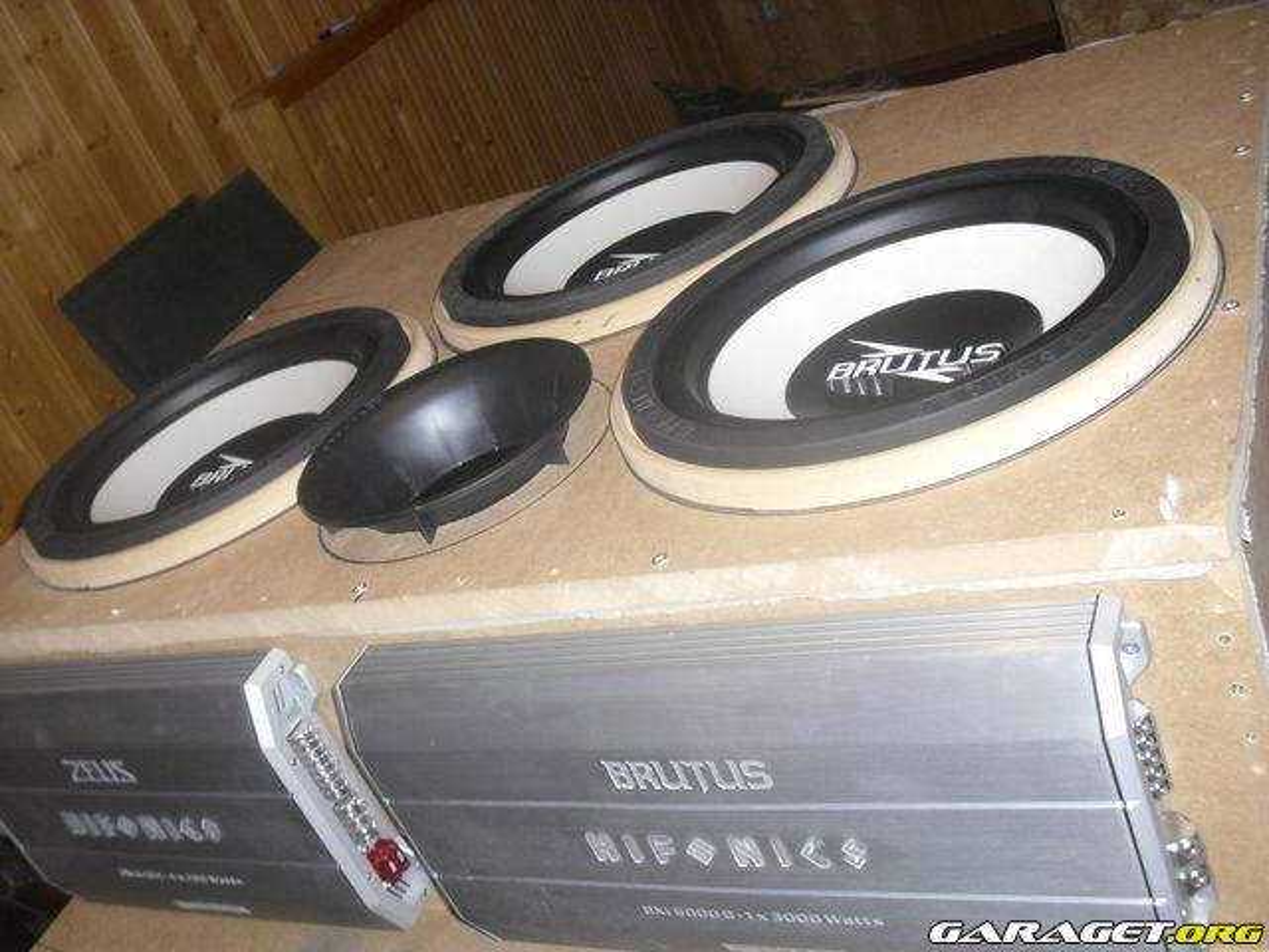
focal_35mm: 38
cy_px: 476
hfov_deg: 49.0
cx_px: 634
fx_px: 1393
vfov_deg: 37.7
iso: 200
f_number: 2.8
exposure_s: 1/60
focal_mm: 6.2
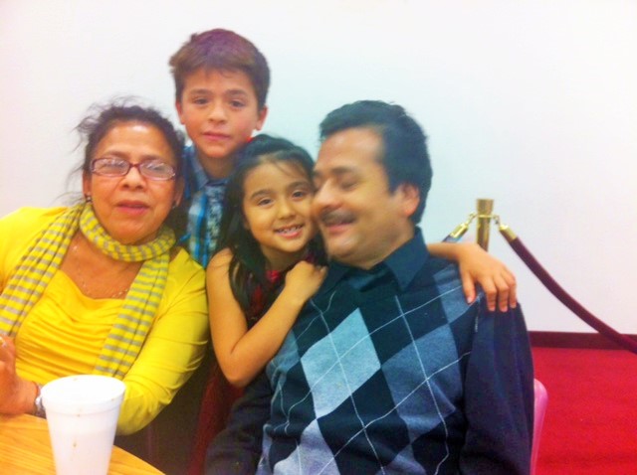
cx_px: 318
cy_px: 238
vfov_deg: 40.6
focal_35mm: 35
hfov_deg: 52.7
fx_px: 643
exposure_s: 1/15
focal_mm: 3.85
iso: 160
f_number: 2.8
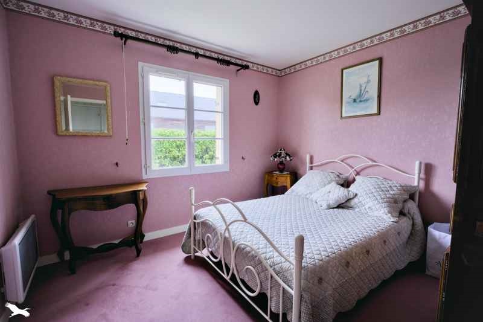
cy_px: 161
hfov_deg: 96.7
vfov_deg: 73.7
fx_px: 215
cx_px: 242
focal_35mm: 16
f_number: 8
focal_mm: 16
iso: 800
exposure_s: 1/40
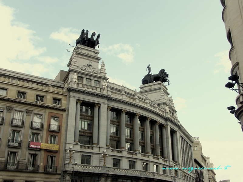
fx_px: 281
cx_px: 122
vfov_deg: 36.0
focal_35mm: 40
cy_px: 91
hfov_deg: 46.8
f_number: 5.6
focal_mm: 10.3
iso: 50
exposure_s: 1/200
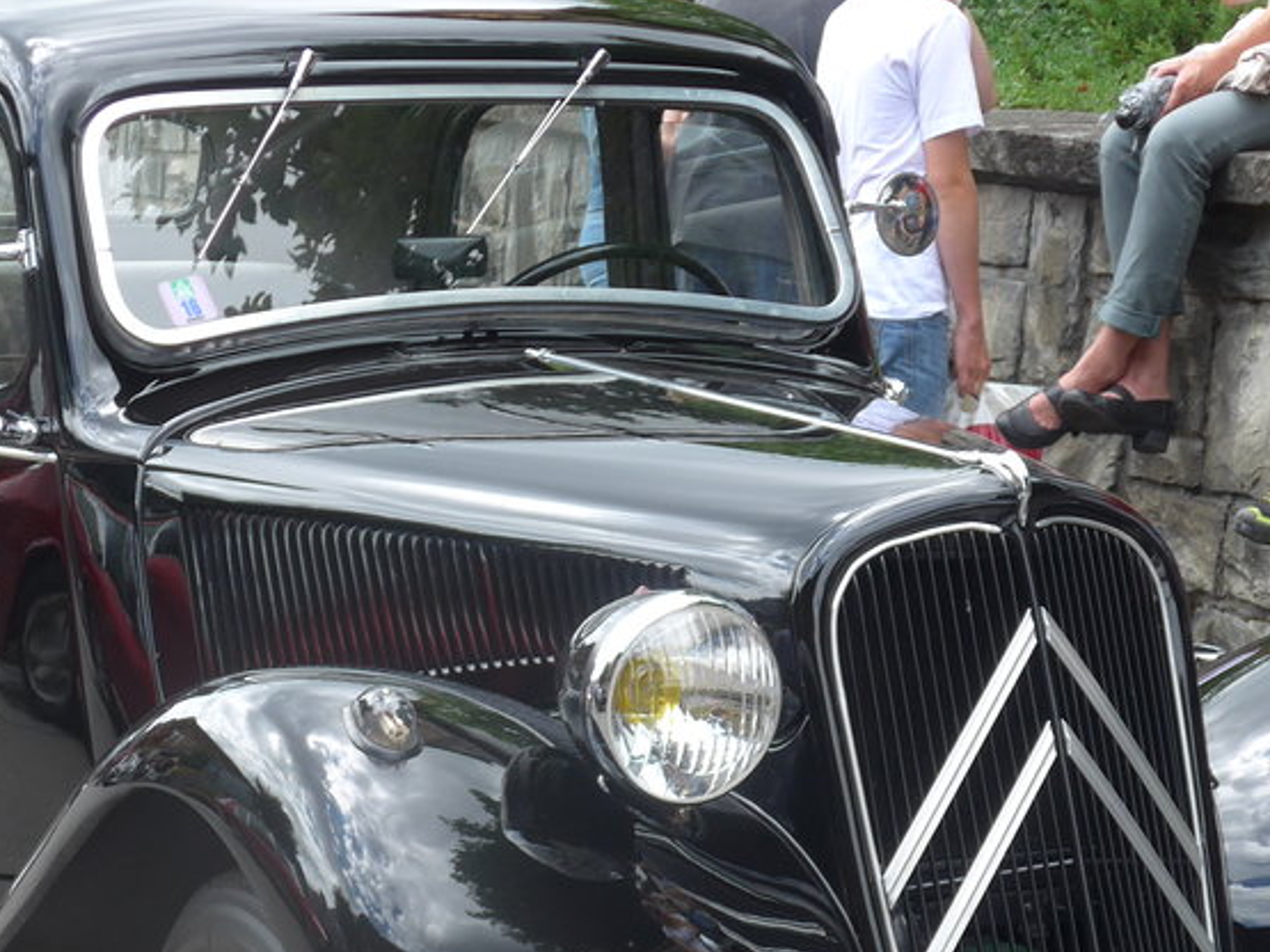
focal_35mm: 119
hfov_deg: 16.6
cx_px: 666
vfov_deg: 12.4
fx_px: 4365
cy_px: 764
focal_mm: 11.3
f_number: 3.4
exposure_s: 1/200
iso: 80
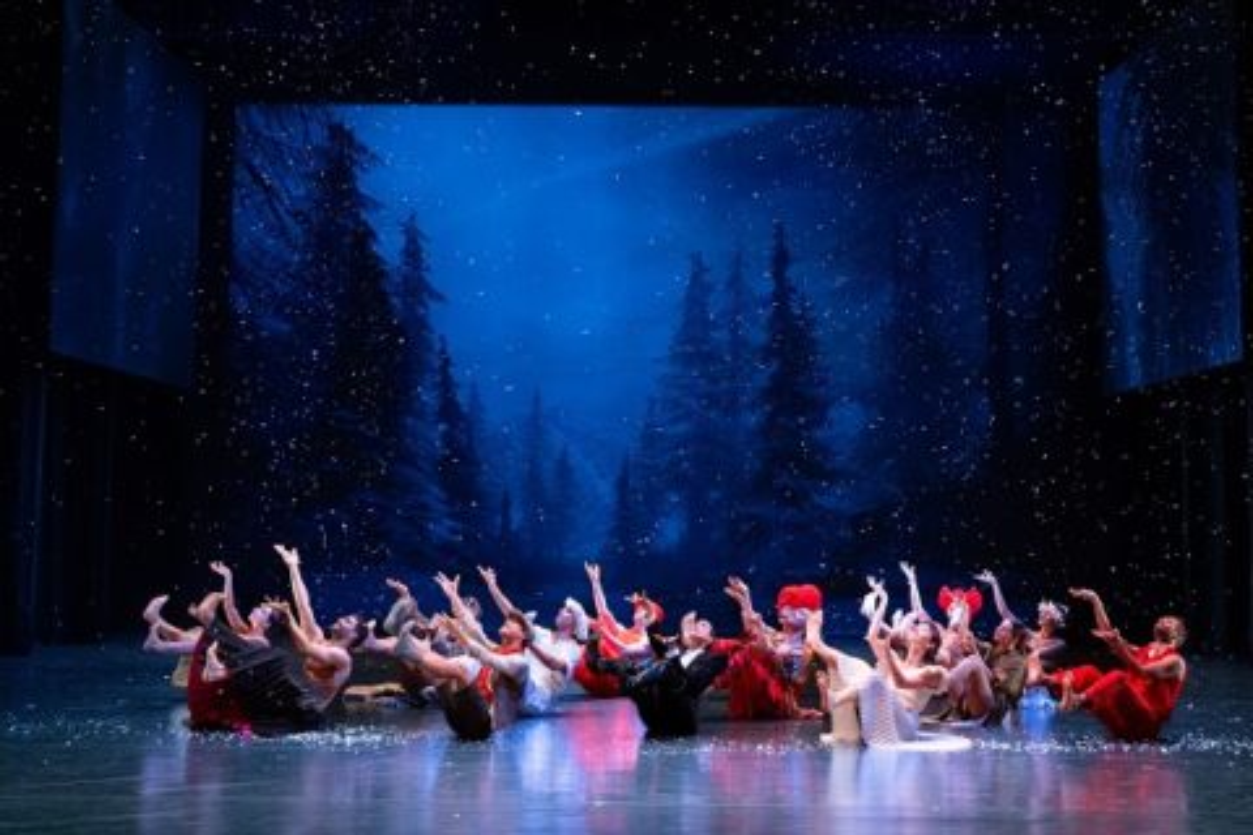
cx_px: 626
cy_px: 418
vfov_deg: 27.0
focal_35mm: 50
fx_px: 1740
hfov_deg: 39.6
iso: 2000
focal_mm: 50
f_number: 3.5
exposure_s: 1/250
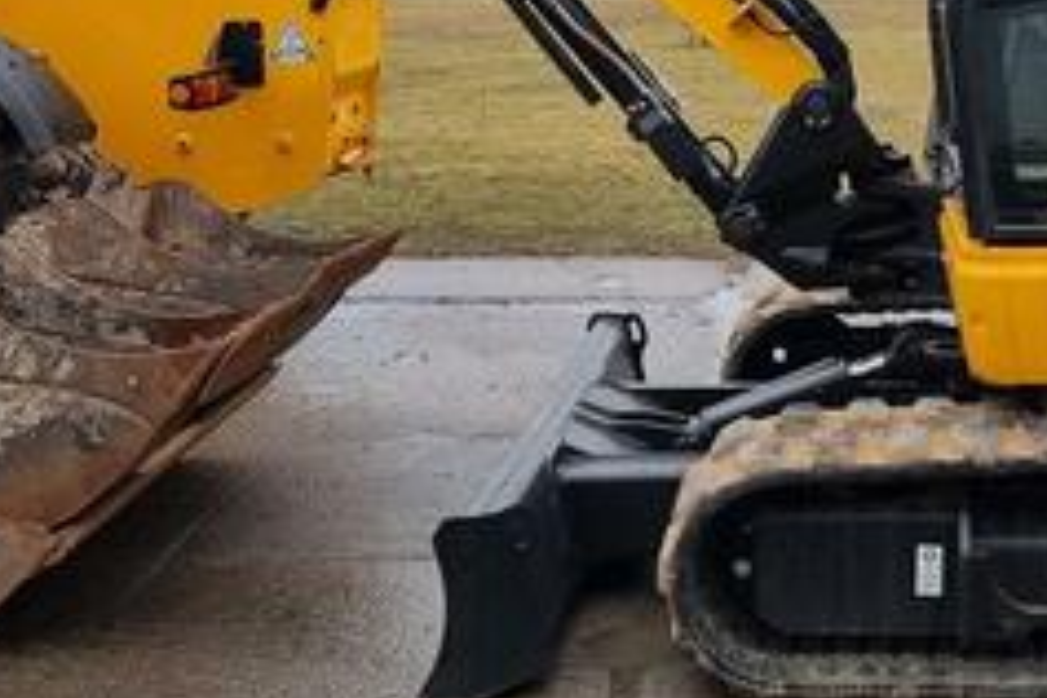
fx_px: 1745
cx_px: 773
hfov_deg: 32.8
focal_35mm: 60
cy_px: 75
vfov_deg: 22.1
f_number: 1.8
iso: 50
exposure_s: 1/100
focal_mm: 6.7
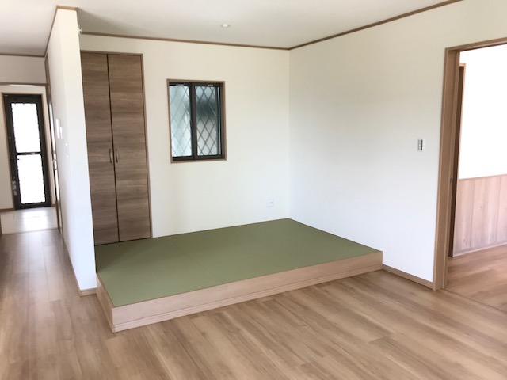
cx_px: 254
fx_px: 410
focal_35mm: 28
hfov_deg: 63.4
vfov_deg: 49.7
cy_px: 190
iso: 25
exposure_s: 1/45
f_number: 1.8
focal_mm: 3.99
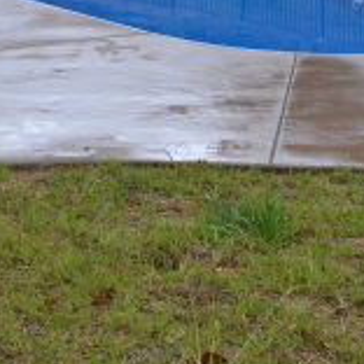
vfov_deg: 14.5
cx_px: 140
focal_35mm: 117
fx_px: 1392
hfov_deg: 14.9
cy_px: -60
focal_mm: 22
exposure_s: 1/125
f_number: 5.6
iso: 320
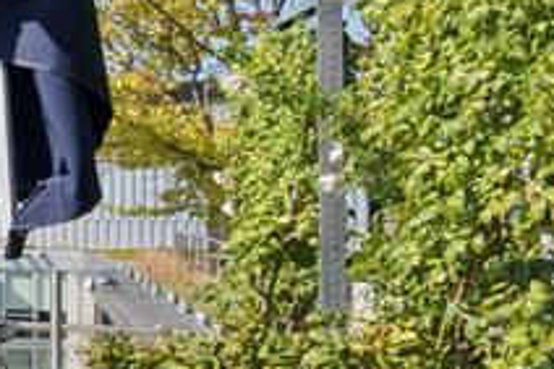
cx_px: -1309
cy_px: 136
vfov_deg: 14.4
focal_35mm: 95
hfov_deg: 10.0
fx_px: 1461
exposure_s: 1/1250
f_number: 7.1
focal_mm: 14
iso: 400
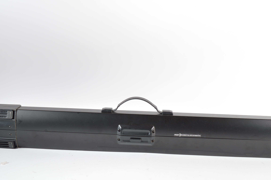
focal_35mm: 49
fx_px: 366
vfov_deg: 27.6
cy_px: 112
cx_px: 143
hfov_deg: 40.6
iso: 100
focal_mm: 25
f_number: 10
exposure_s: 1/125
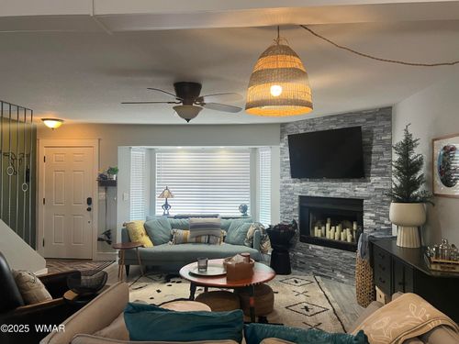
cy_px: 172
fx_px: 345
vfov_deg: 53.1
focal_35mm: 26
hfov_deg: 67.3
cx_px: 230
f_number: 1.5
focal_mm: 5.7
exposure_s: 1/60
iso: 80
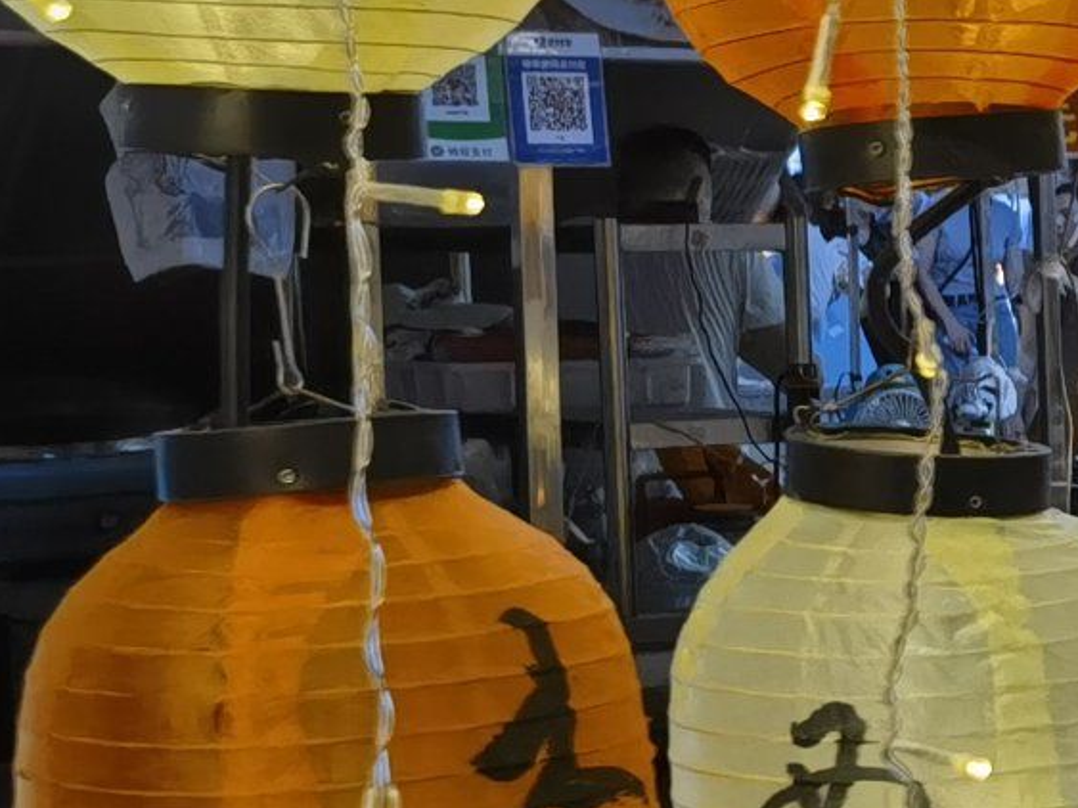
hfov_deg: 13.0
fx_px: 4079
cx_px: 2178
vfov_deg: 11.3
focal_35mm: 131
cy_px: 458
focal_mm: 6.67
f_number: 1.9
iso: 50
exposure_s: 1/312
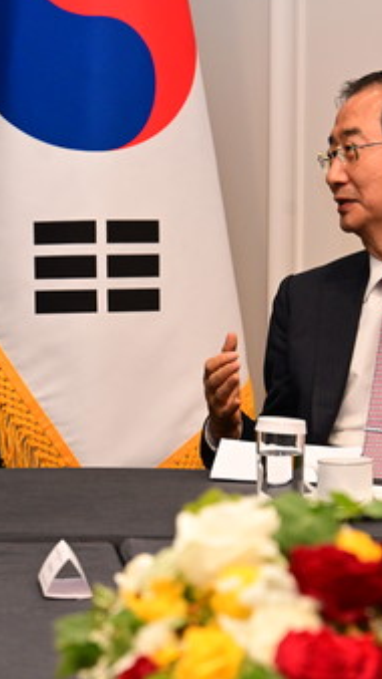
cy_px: 358
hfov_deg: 6.9
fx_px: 3153
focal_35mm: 175
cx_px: 14
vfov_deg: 12.3
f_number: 6.3
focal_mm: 94
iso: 4000
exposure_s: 1/200
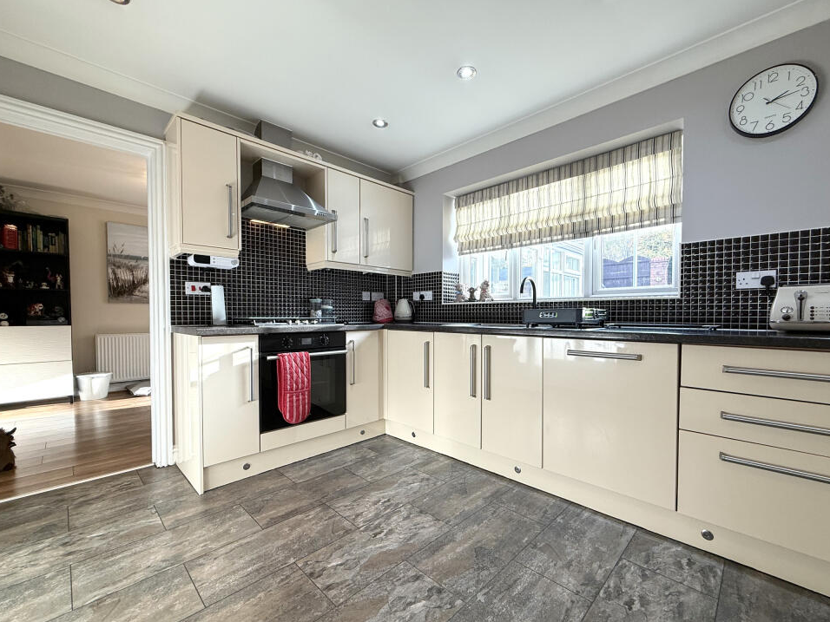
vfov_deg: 81.7
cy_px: 324
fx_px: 360
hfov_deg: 98.1
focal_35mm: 15
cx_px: 432
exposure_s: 1/100
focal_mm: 2.22
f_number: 2.2
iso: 80
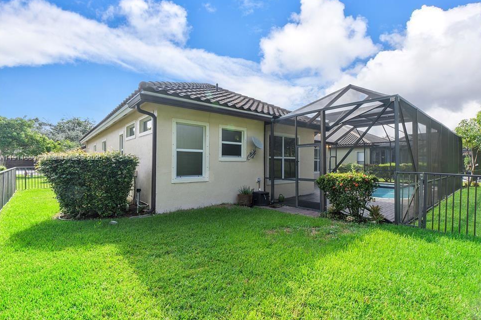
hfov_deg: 96.6
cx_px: 255
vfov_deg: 73.7
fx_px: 214
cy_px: 158
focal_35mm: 16
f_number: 11
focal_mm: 10
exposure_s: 1/60
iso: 100
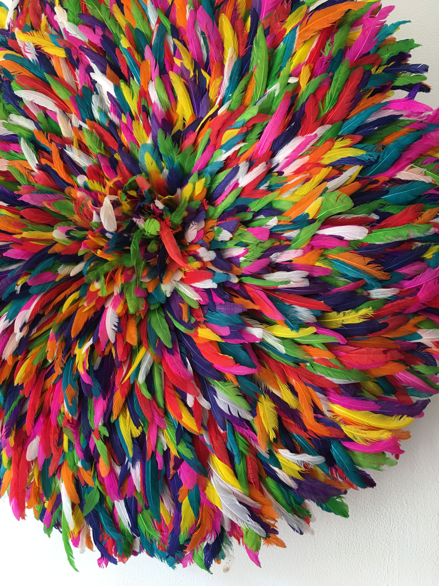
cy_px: 293
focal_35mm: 29
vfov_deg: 61.7
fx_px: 490
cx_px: 220
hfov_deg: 48.2
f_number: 2.2
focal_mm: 4.15
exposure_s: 1/33
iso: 32
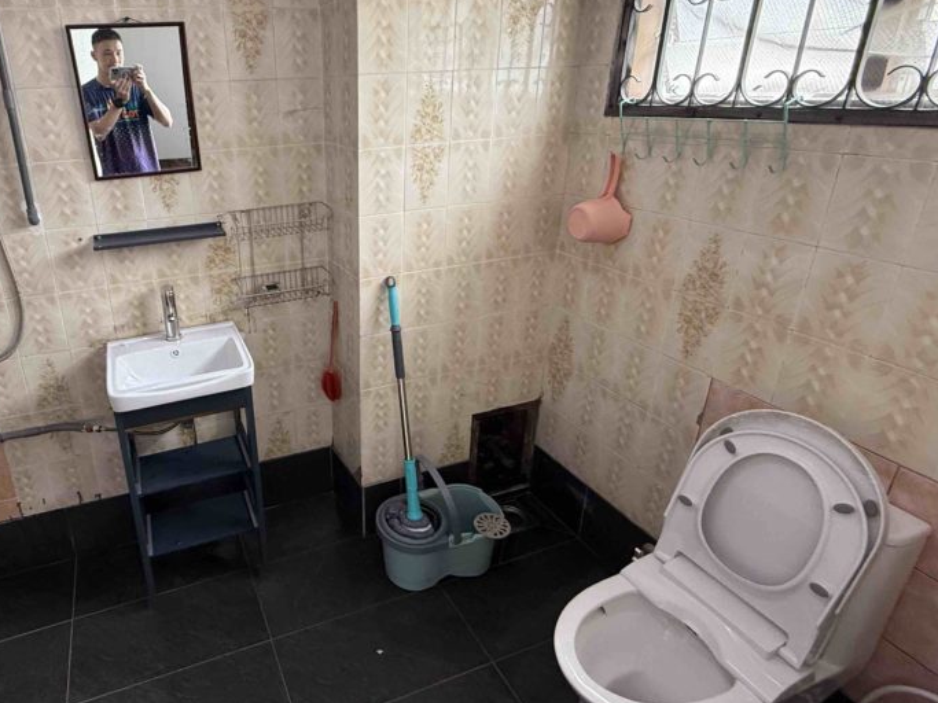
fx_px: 569
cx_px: 312
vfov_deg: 63.1
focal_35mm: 21
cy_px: 301
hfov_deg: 76.5
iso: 320
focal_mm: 2.22
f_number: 2.2
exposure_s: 1/93
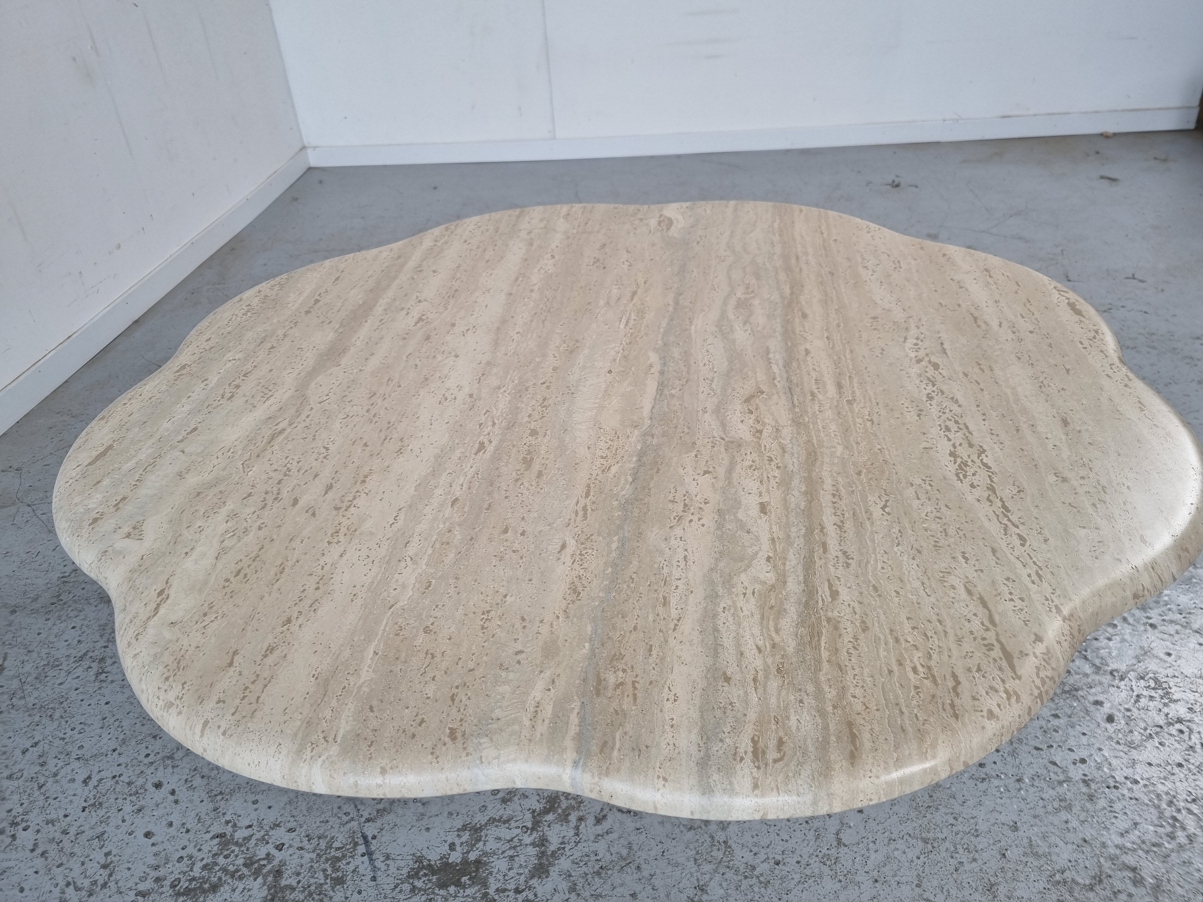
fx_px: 904
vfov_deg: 53.1
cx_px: 602
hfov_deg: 67.3
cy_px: 451
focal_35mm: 26
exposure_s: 1/159
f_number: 1.8
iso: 50
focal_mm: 5.4
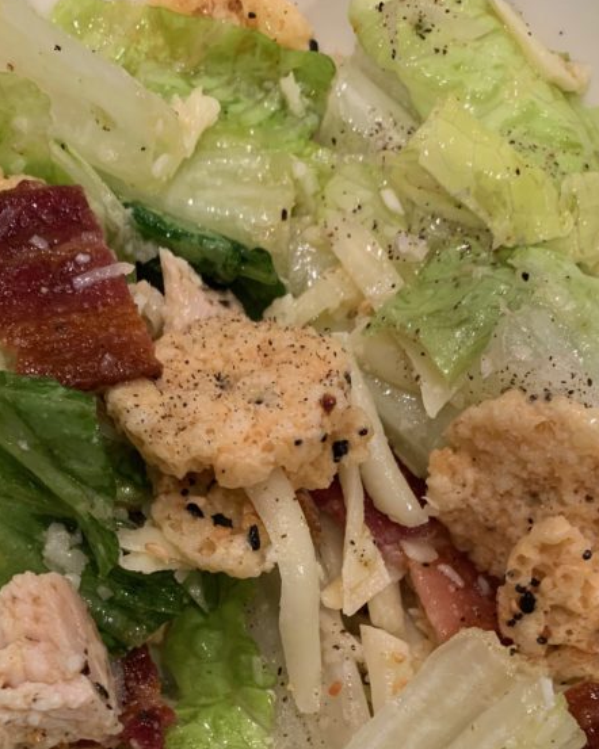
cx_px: 255
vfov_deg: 37.2
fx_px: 1042
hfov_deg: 32.0
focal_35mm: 47
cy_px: 662
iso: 200
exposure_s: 1/60
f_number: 1.8
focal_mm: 4.25
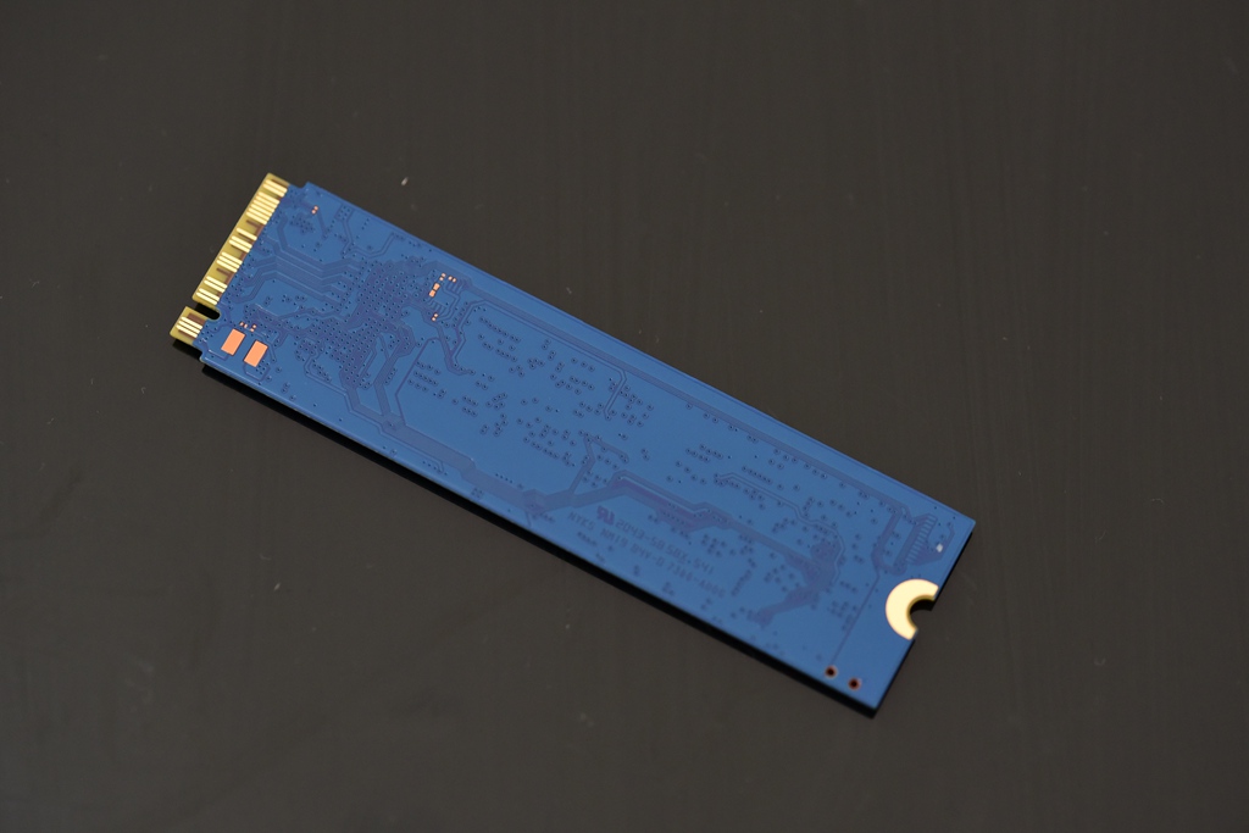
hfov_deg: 19.5
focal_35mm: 105
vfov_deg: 13.0
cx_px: 624
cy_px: 416
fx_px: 3643
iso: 1600
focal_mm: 105
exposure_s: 1/60
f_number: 5.6
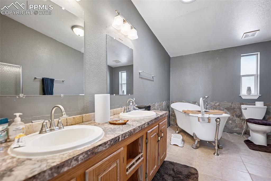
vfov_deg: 77.3
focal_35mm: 15
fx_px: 113
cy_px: 90
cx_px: 136
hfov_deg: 100.4
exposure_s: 1/60
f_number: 3.2
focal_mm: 15
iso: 400
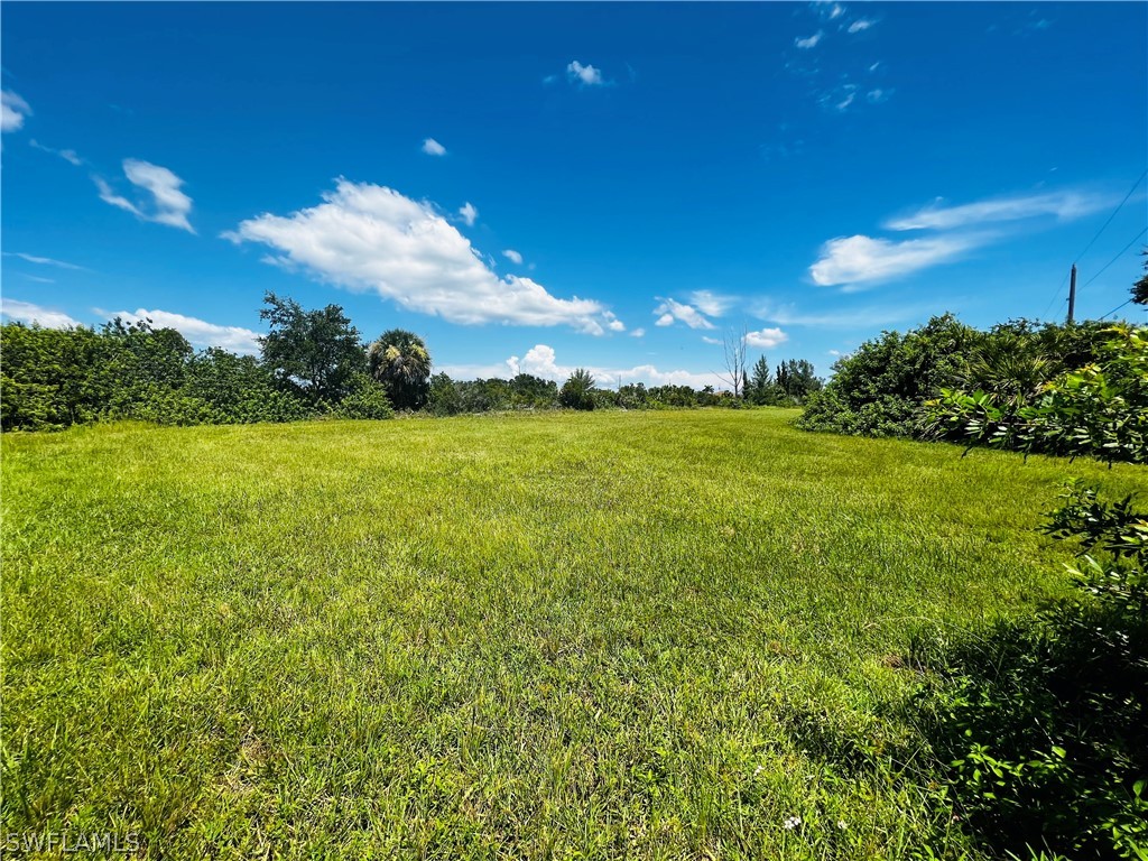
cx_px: 574
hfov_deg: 106.2
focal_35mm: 13
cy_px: 430
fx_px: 431
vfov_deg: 89.9
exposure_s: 1/1980
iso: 32
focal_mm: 1.57
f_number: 1.8
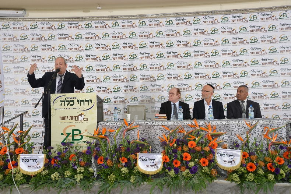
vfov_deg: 31.9
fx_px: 340
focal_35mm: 42
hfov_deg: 46.4
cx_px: 146
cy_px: 97
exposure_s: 1/160
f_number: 5.6
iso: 1000
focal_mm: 42
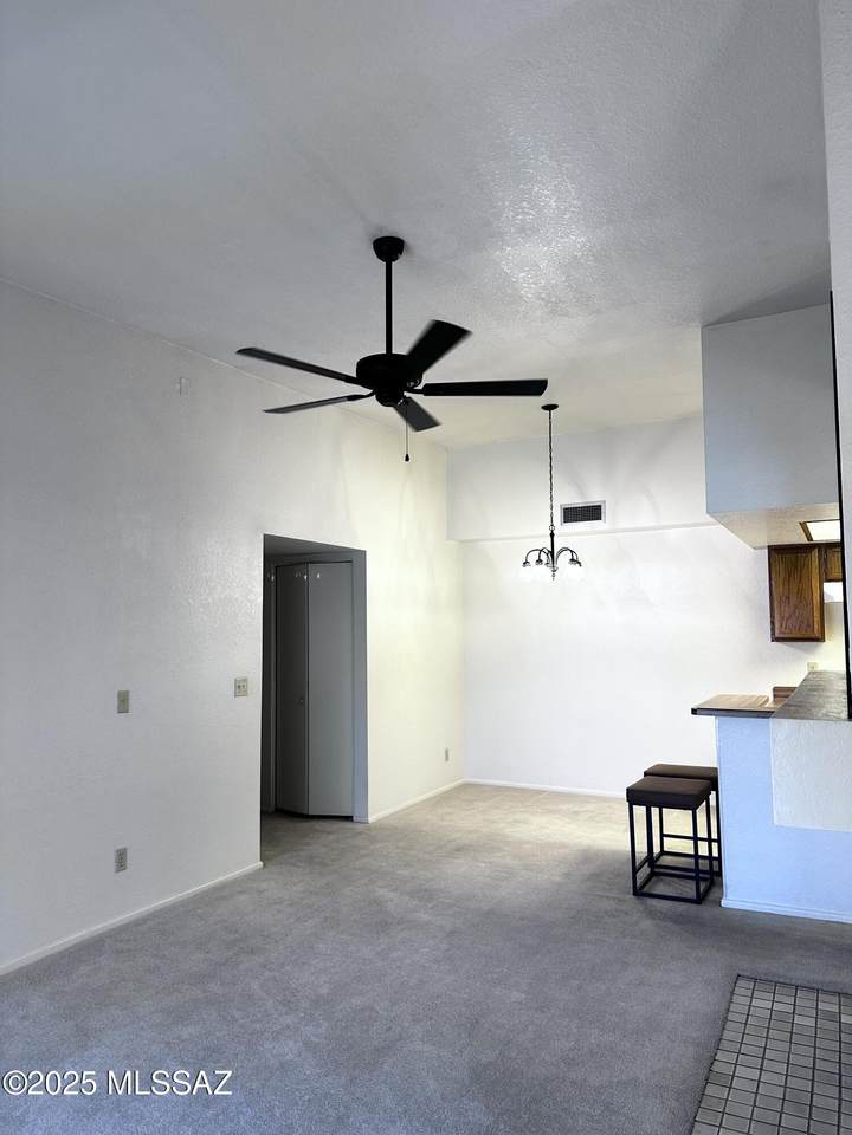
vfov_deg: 71.6
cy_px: 568
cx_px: 426
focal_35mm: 24
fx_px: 788
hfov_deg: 56.8
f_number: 1.78
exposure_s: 1/60
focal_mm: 6.86
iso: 200
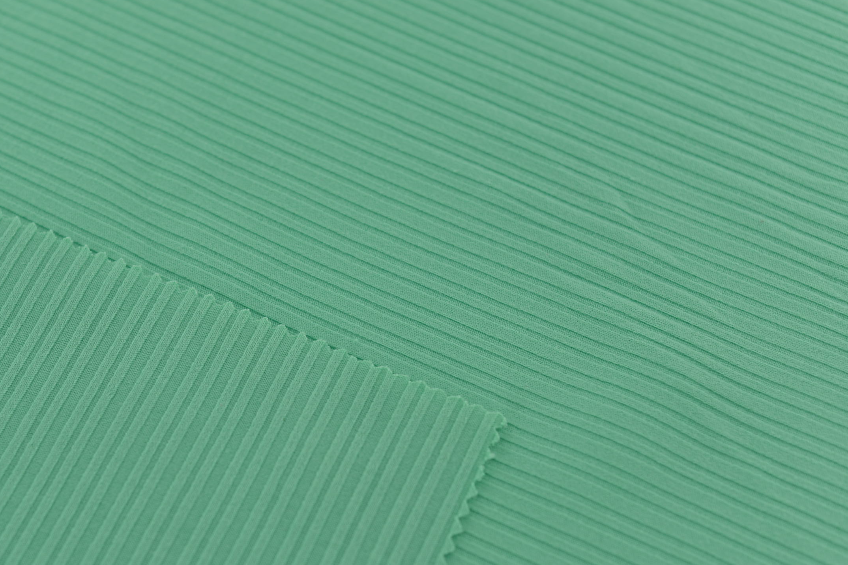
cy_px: 372
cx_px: 262
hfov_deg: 28.6
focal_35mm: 70
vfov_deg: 19.4
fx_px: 1649
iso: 100
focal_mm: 50
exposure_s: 1/250
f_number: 3.5
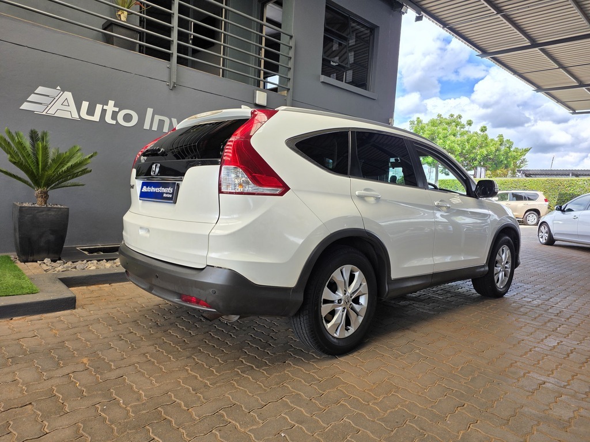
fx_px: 392
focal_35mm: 23
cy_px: 221
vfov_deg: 58.9
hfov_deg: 73.9
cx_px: 295
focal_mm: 6.25
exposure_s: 1/359
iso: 32
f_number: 1.7
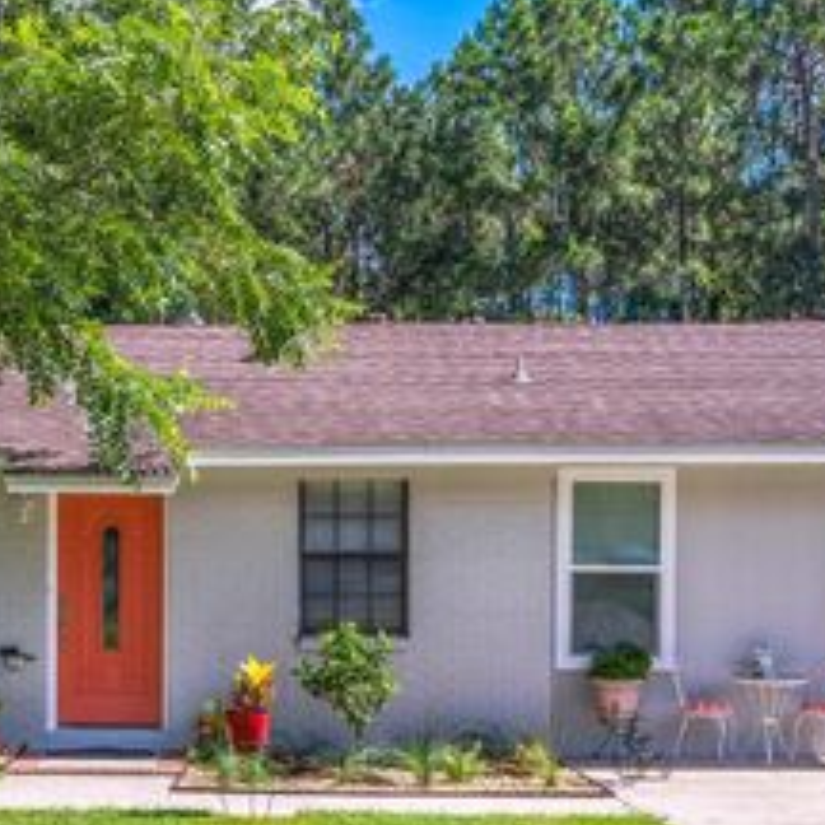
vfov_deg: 28.9
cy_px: 554
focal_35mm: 59
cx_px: 248
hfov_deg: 28.8
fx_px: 1591
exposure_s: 1/250
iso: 100
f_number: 9
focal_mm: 30
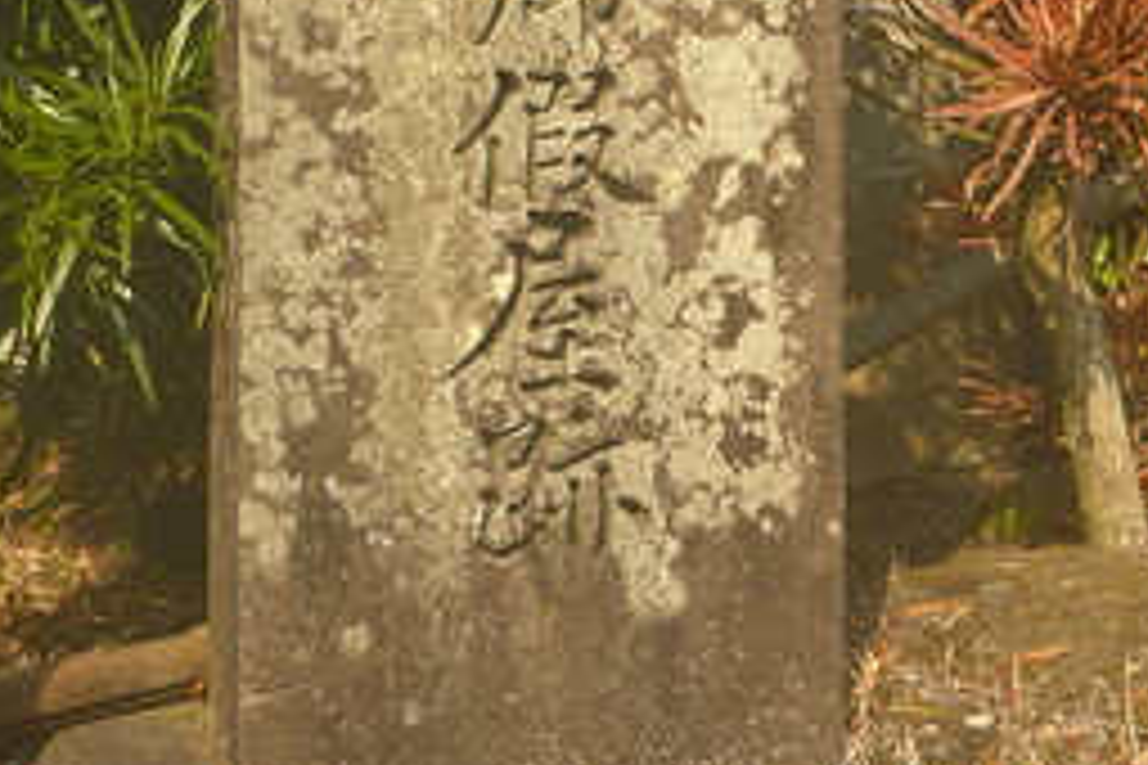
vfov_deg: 18.3
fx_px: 2328
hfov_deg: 27.7
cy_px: 40
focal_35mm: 73
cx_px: 527
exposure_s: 1/640
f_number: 3.3
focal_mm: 4.9
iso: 80
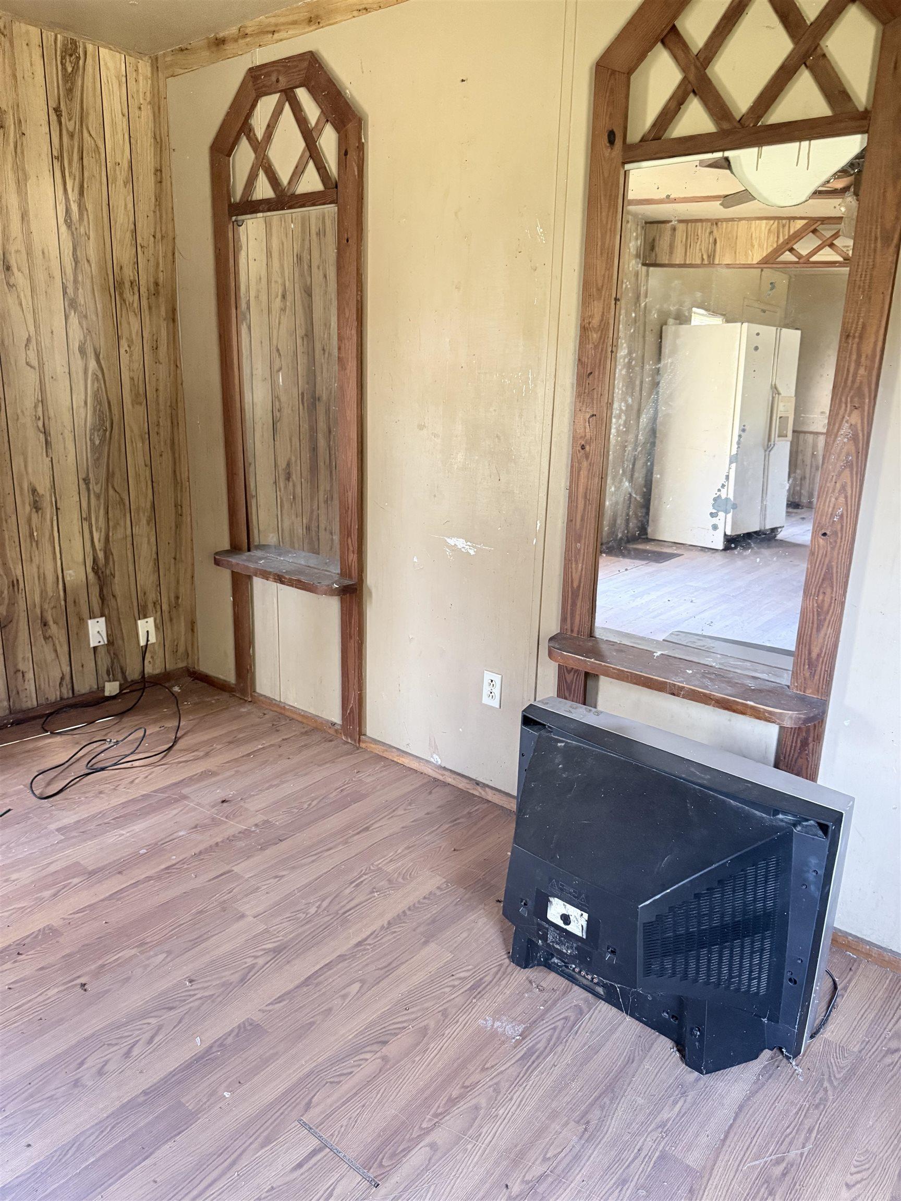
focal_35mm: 24
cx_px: 450
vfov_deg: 71.6
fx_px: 833
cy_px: 600
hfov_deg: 56.8
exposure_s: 1/60
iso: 640
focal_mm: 6.76
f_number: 1.78
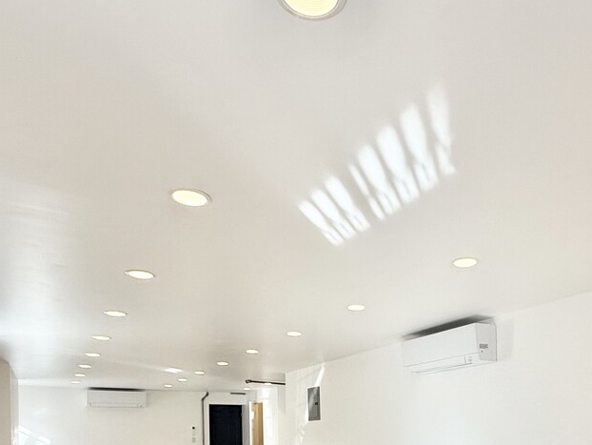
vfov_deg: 41.1
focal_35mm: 30
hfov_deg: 58.5
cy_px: 441
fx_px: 513
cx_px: 399
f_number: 2.2
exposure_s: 1/120
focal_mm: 2.22
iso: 50
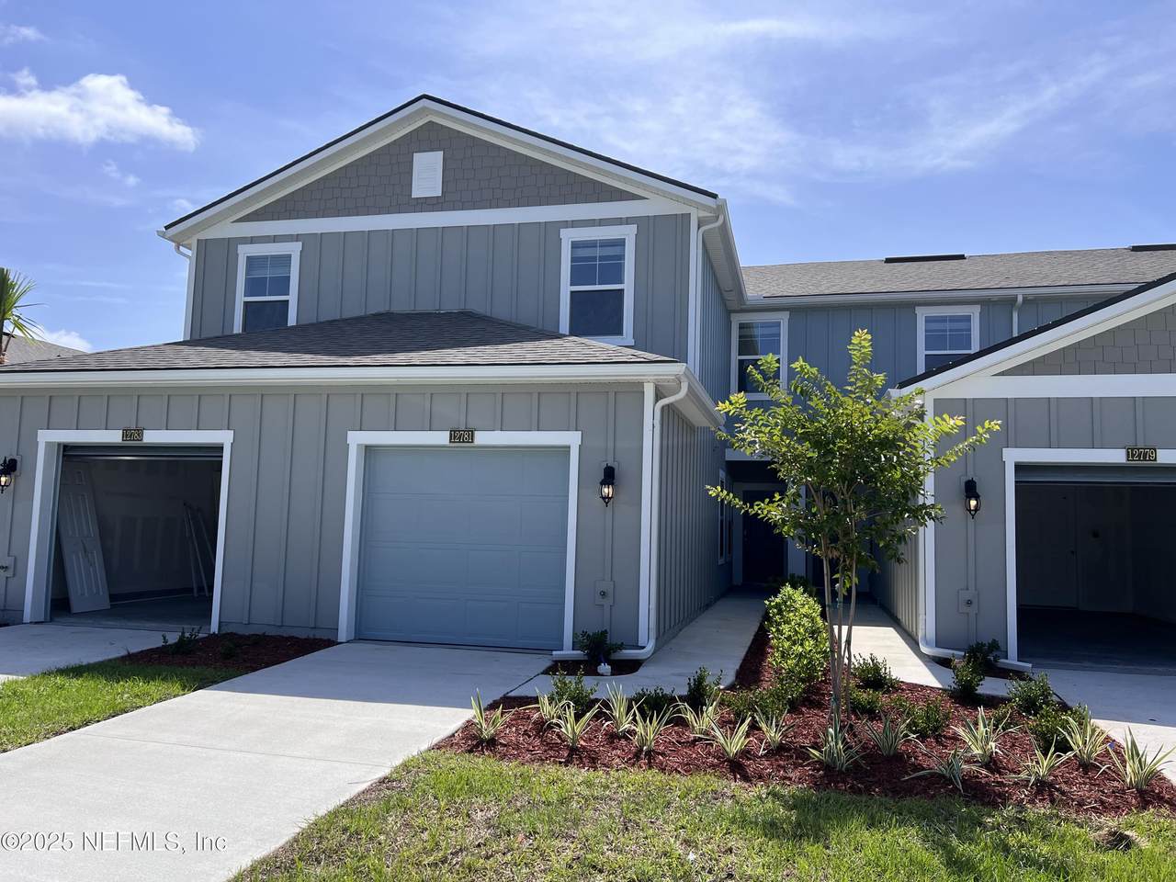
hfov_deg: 67.3
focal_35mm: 26
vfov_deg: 53.1
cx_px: 588
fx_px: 883
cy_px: 441
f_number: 1.5
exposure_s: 1/5882
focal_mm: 5.7
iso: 50
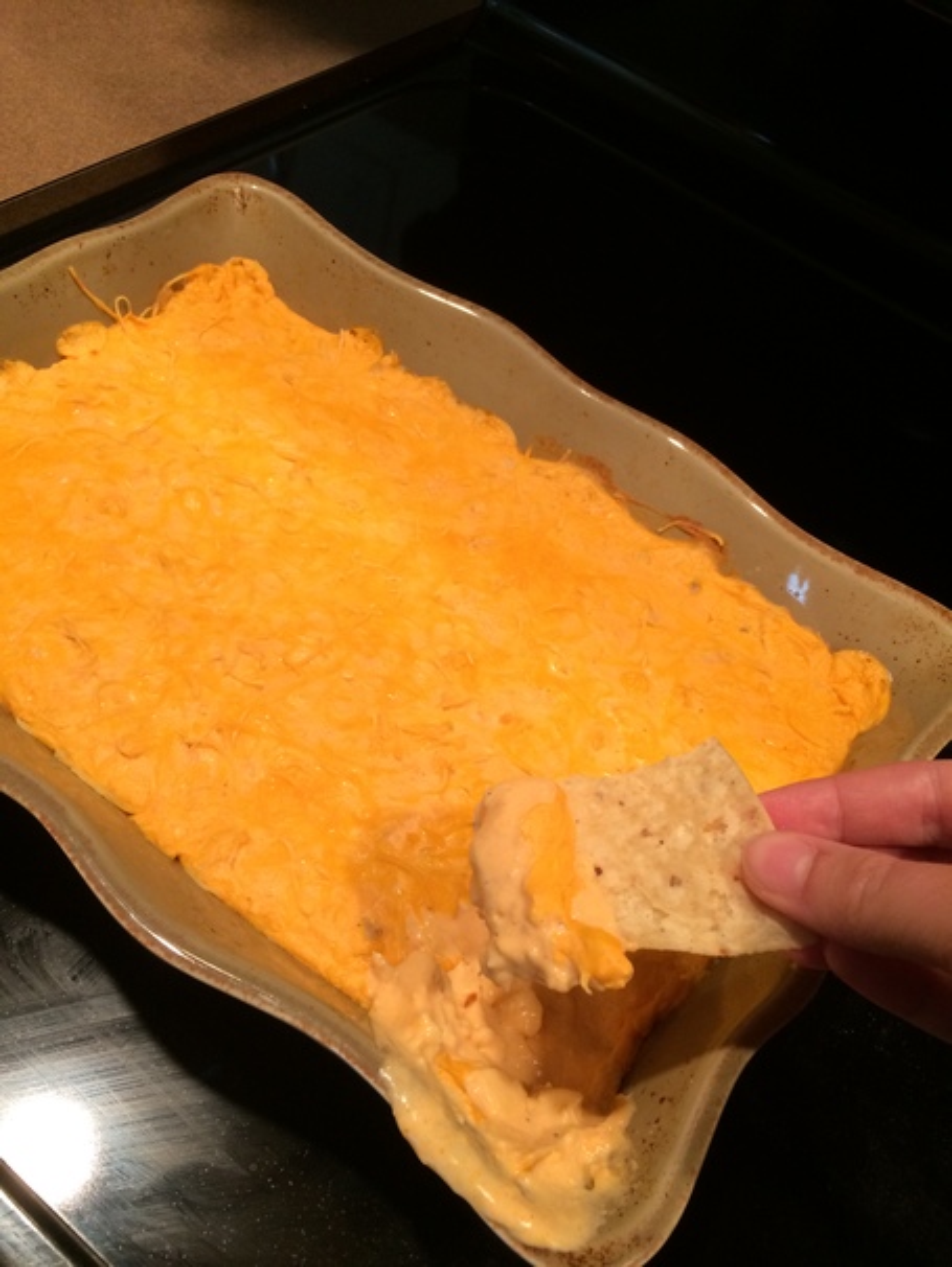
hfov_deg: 48.3
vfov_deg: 61.6
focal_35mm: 29
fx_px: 1063
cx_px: 476
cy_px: 634
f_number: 2.2
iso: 125
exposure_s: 1/30
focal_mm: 4.15
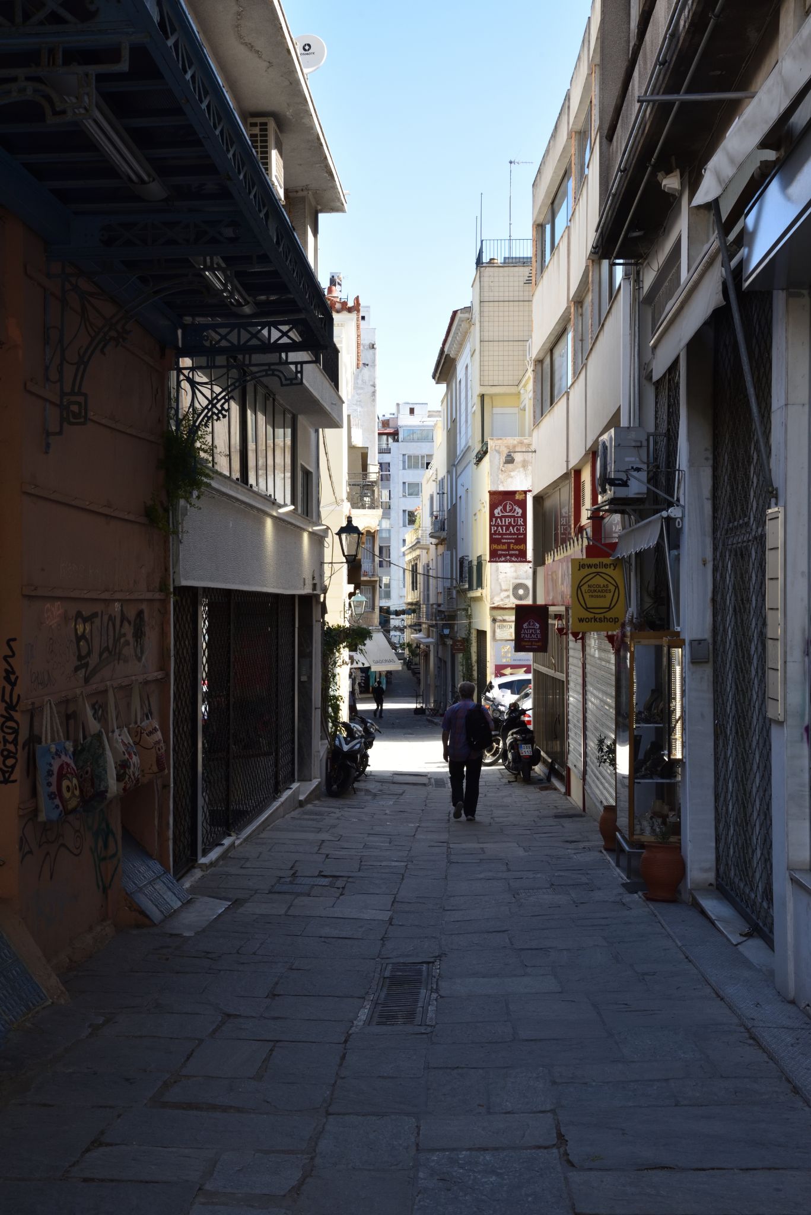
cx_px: 406
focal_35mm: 40
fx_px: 1350
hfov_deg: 33.4
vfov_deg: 48.4
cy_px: 608
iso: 800
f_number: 11
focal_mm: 40
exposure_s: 1/250
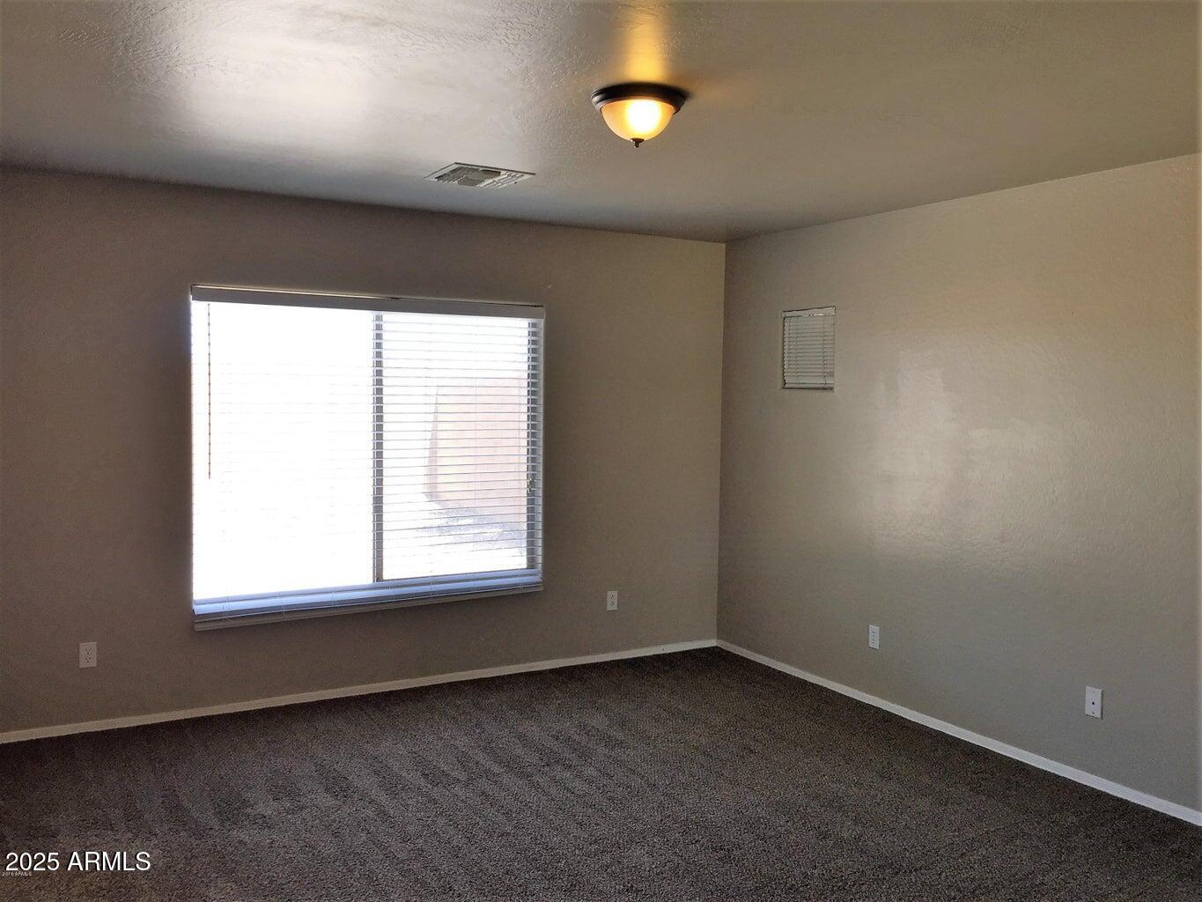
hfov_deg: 61.7
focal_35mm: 29
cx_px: 601
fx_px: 1007
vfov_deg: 48.2
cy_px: 451
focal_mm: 4.15
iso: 32
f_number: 2.2
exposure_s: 1/64
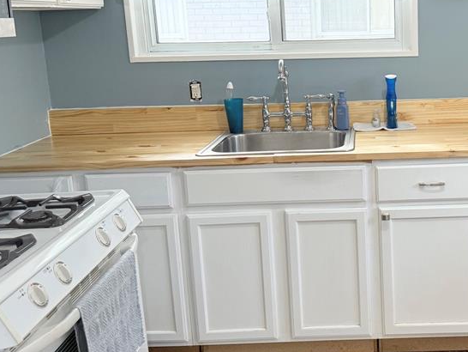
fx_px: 609
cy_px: 140
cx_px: 367
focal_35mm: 45
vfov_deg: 32.1
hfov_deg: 40.5
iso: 160
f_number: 1.78
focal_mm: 6.76
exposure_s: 1/60
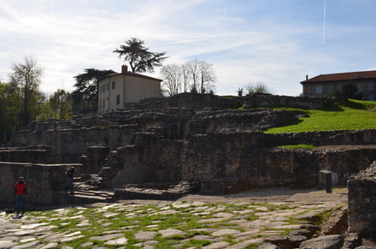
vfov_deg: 36.7
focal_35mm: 36
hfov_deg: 53.2
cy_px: 124
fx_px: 375
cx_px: 188
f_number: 10
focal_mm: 24
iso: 100
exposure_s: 1/200
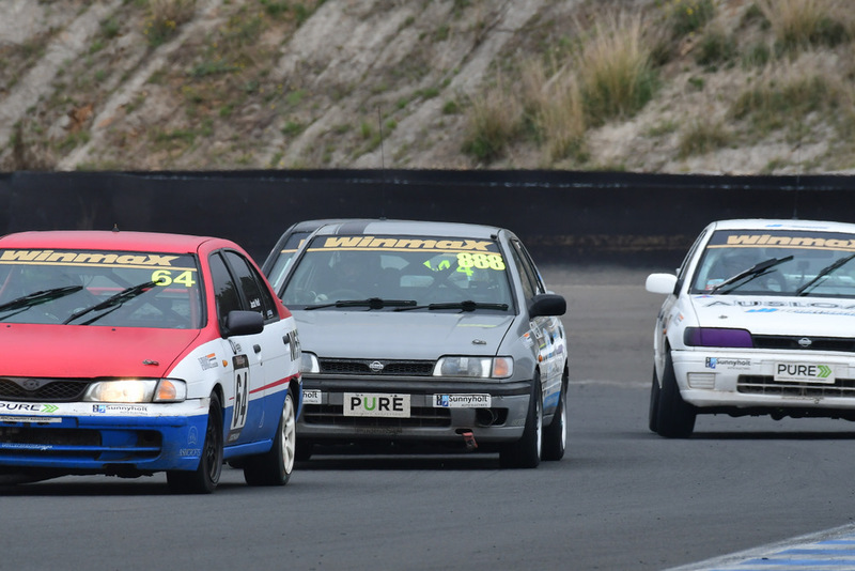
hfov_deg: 2.7
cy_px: 286
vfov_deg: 1.8
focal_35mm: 750
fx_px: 17818
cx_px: 428
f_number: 11
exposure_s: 1/640
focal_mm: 500
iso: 640
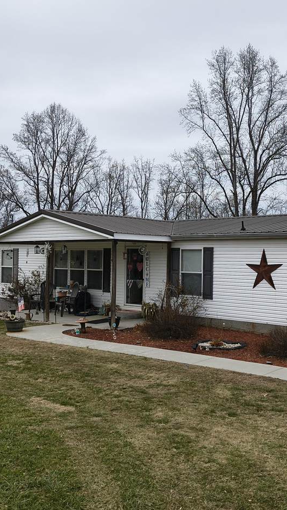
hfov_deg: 31.6
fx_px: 500
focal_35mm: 37
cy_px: 251
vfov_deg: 54.0
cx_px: 206
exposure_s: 1/523
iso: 100
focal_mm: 4.68
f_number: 1.7
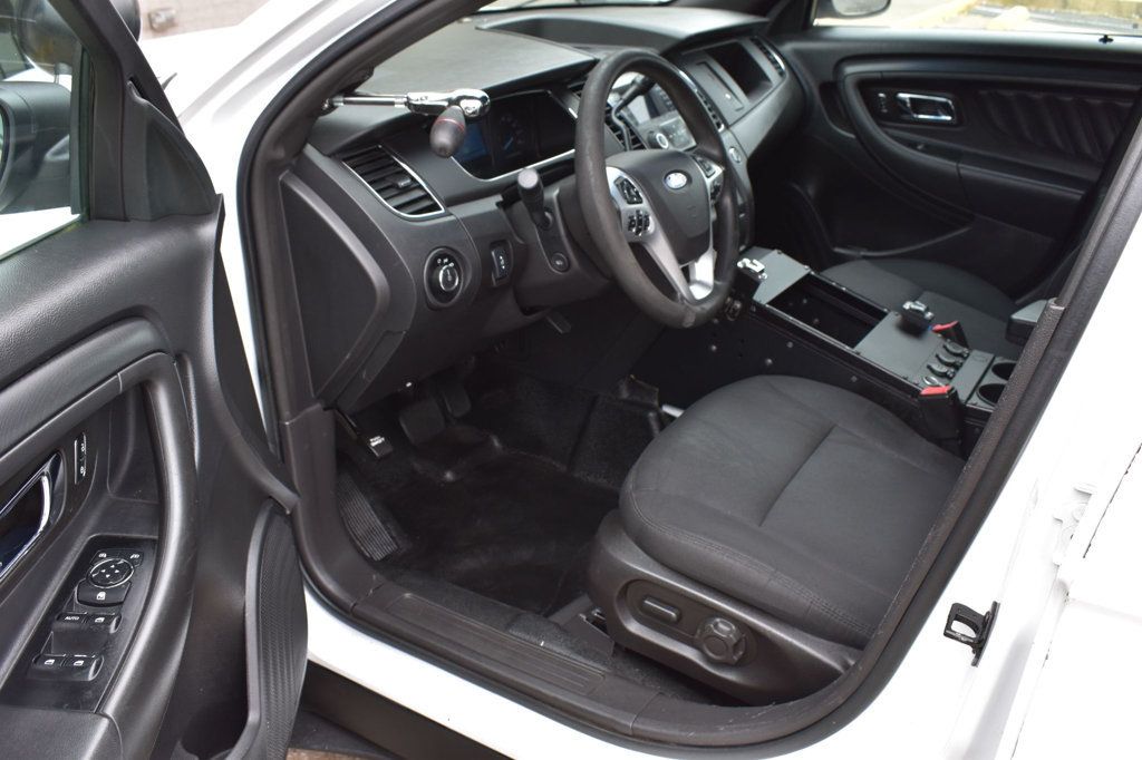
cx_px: 571
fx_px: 1046
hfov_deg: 57.2
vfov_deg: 39.9
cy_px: 380
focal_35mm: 33
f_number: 8
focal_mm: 22
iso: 400
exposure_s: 1/80
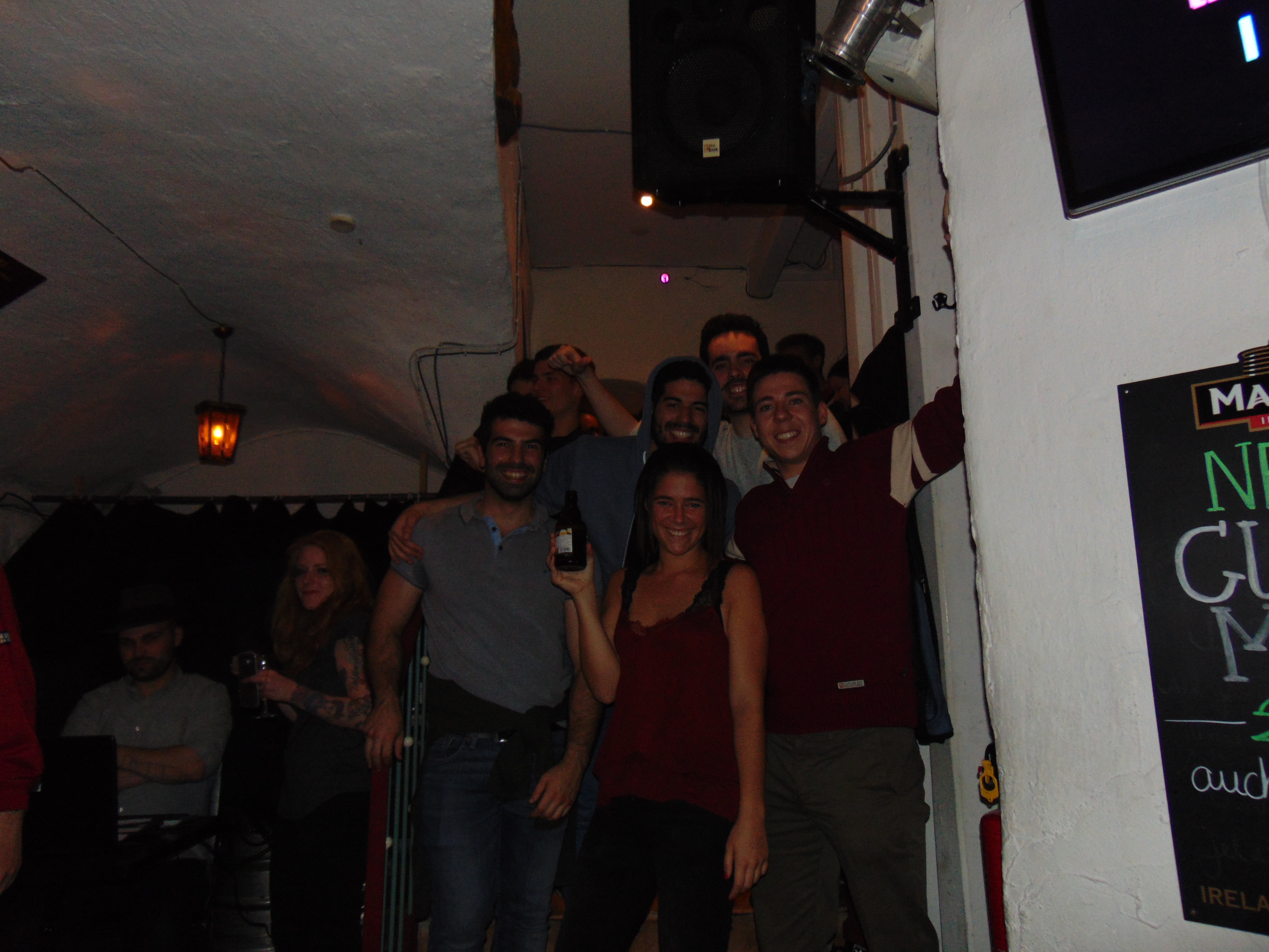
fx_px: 916
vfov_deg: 54.9
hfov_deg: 69.4
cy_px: 476
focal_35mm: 25
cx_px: 634
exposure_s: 1/8
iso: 200
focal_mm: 4.5
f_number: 3
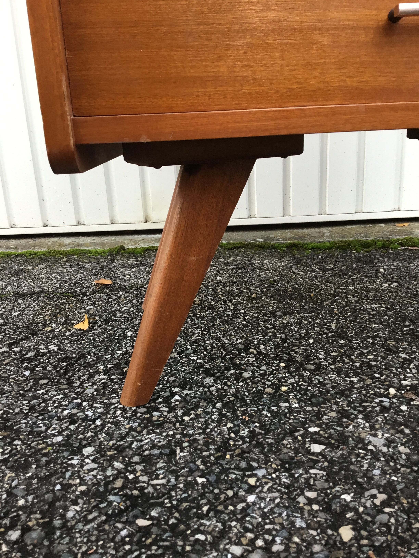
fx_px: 500
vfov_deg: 58.4
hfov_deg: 45.4
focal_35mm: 31
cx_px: 210
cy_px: 279
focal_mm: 3.3
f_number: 2.4
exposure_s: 1/33
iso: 25
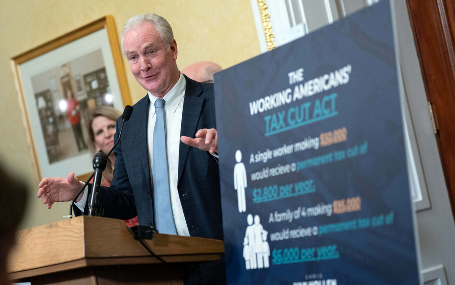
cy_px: 136
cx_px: 228
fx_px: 1302
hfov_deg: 19.8
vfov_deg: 12.5
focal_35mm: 105
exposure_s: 1/250
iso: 3200
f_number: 2.8
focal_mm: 102
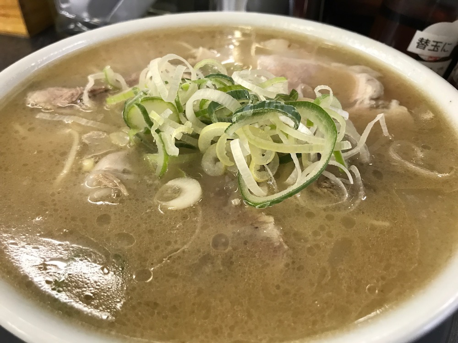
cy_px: 172
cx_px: 229
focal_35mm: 28
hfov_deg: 63.4
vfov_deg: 49.7
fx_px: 370
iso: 40
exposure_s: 1/30
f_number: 1.8
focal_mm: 3.99
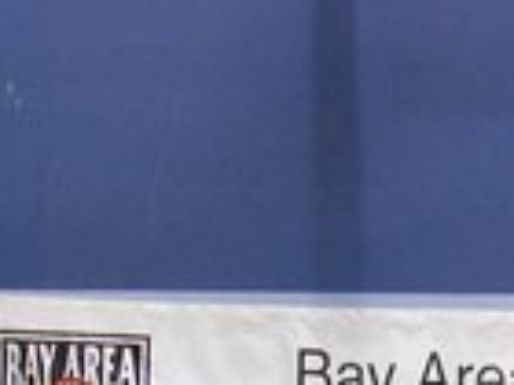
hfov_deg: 10.3
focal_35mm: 192
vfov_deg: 7.6
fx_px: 2851
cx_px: 389
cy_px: 627
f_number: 2.9
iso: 160
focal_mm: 7
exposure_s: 1/10.5
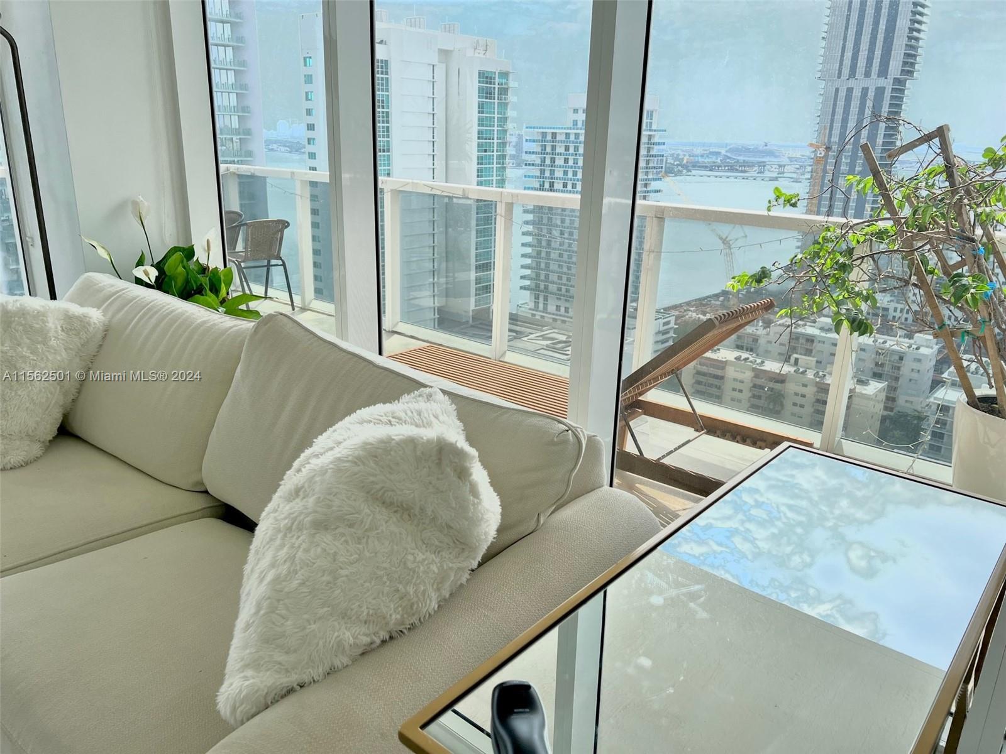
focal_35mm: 26
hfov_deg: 67.3
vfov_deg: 53.1
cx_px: 503
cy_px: 377
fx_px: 756
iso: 50
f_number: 1.5
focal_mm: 5.7
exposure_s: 1/1901
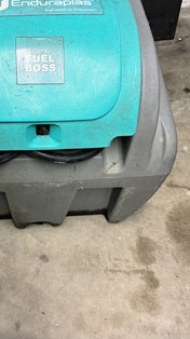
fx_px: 359
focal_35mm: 40
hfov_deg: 29.0
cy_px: 150
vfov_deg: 50.4
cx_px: 41
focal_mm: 6.76
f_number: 1.78
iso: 250
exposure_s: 1/60
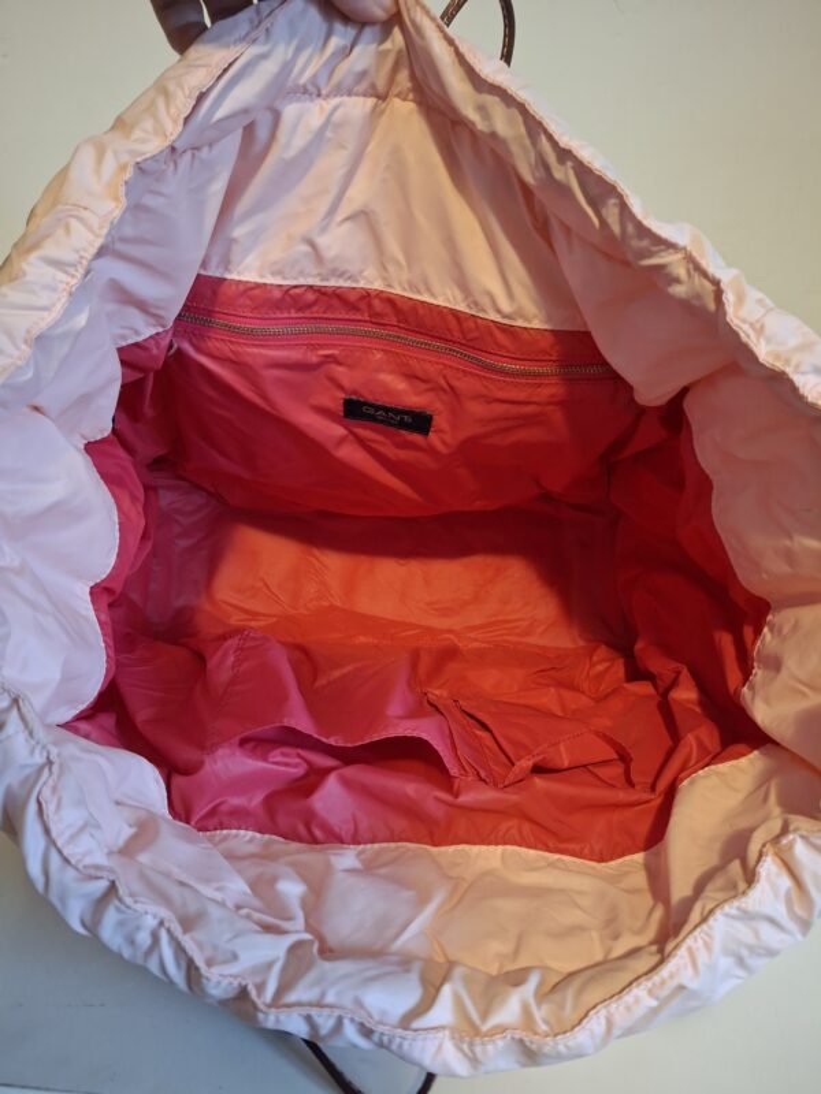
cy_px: 547
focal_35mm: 23
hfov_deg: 58.9
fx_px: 727
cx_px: 410
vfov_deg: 73.9
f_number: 1.8
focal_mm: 5.54
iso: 800
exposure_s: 1/20
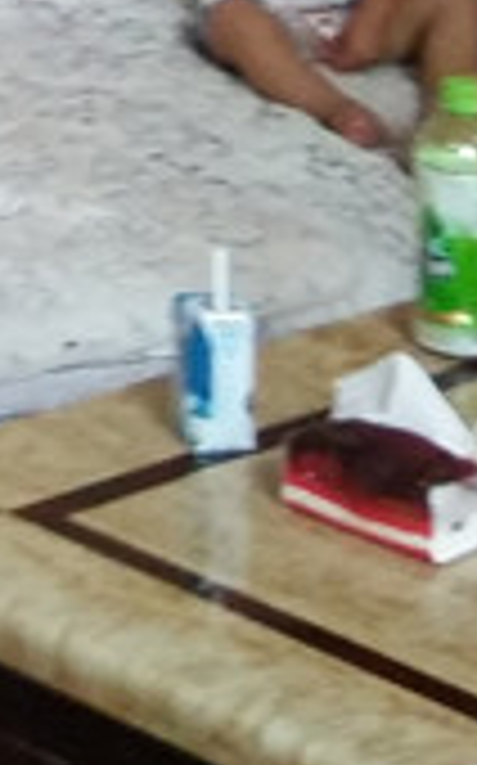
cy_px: -945
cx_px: -1062
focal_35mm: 140
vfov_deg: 12.4
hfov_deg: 7.8
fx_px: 2917
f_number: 2.2
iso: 176
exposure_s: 1/33.3
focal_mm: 3.66
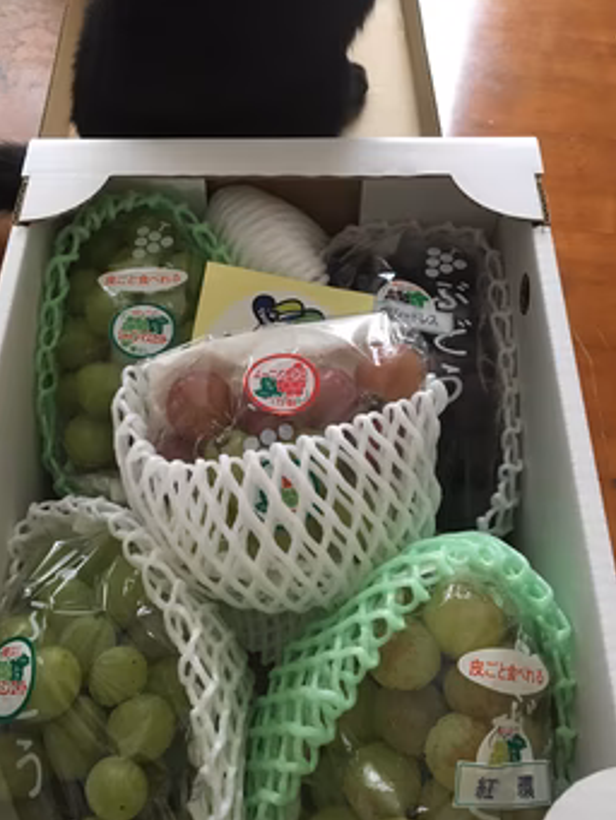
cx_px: 257
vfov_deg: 53.9
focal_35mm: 34
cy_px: 421
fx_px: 806
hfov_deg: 41.7
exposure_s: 1/30
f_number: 2.2
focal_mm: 4.15
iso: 160
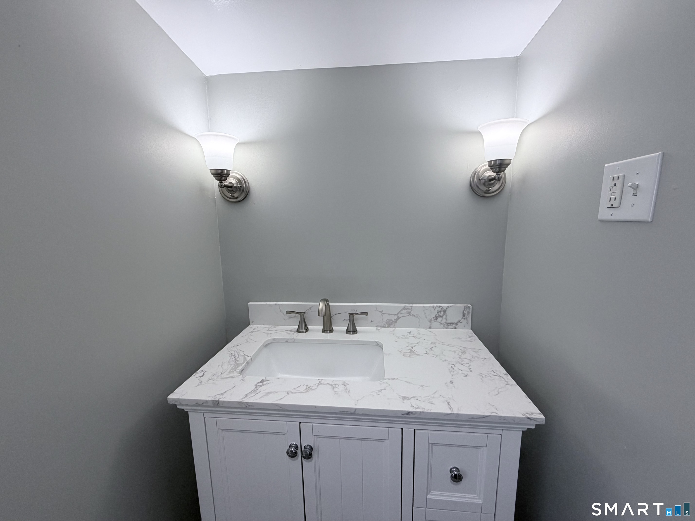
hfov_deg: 102.1
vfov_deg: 85.7
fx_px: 281
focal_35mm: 14
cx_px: 348
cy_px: 260
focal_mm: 2.22
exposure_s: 1/120
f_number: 2.2
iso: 100
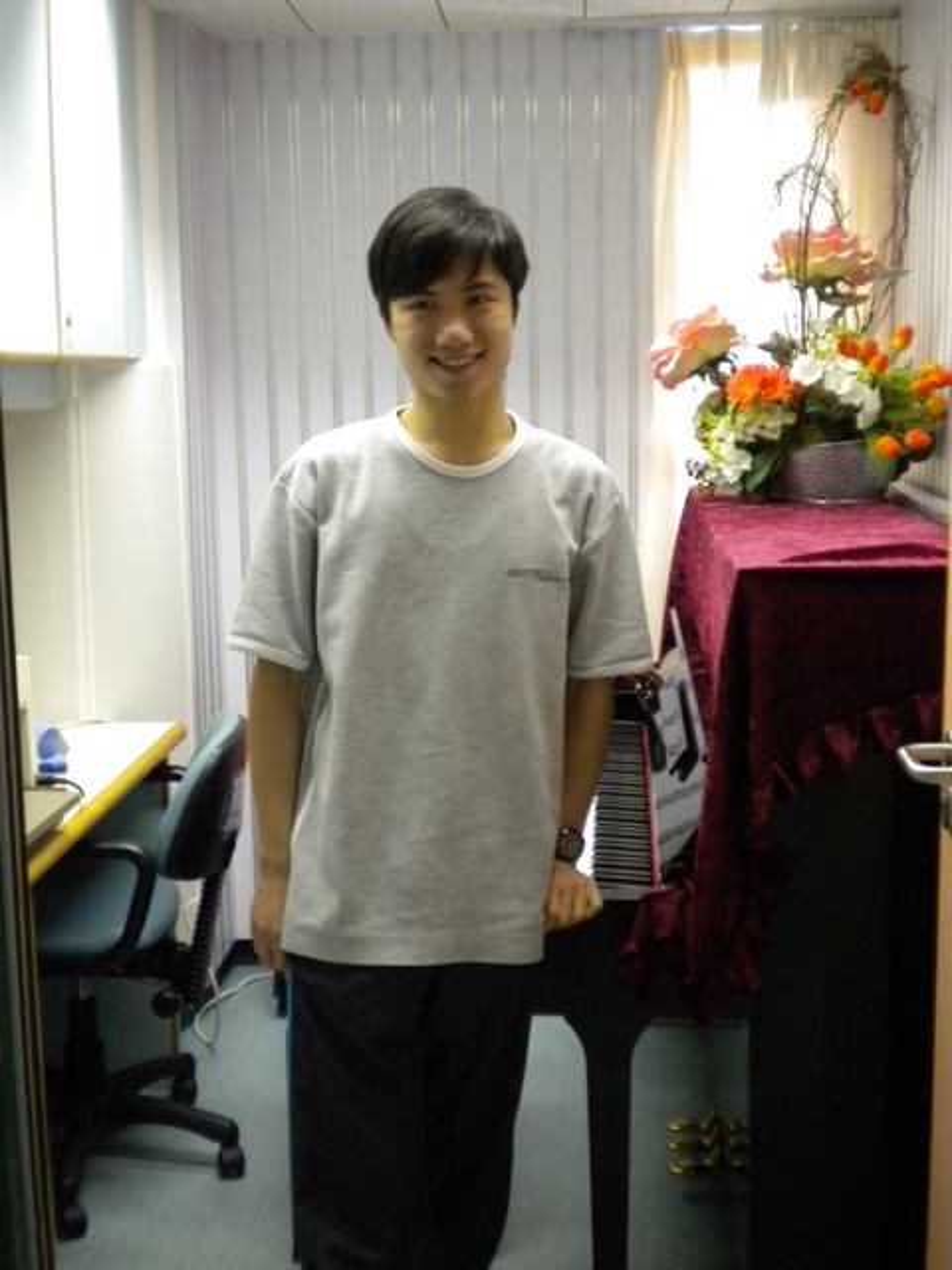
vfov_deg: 45.8
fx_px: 1503
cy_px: 635
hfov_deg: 35.1
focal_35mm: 41
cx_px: 476
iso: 400
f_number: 3.5
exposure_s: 1/38
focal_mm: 7.4
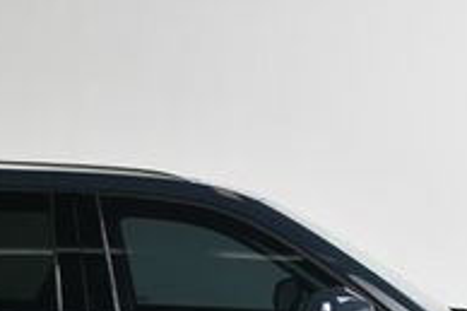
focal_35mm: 119
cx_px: 99
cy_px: 451
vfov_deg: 11.1
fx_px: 1542
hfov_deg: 17.1
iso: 100
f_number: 10
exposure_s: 1/160
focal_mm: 24
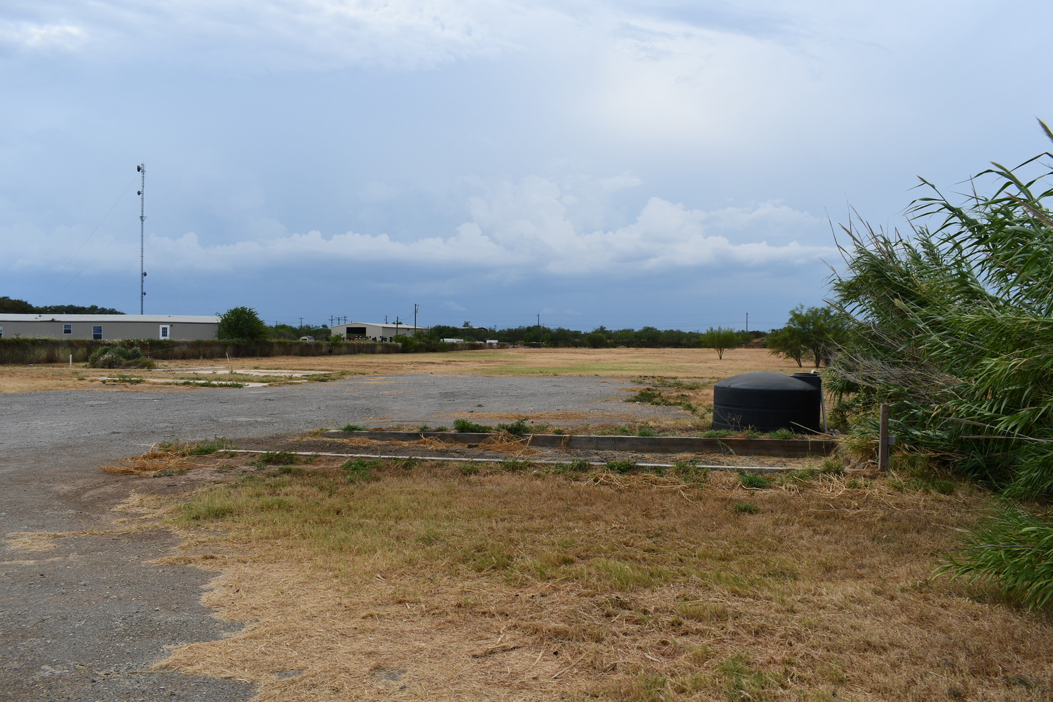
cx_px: 545
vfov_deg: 46.4
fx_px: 819
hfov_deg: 65.5
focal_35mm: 28
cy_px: 361
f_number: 8
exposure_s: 1/250
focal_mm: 18
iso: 100
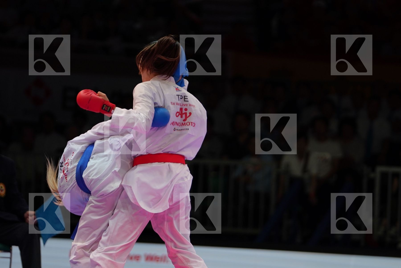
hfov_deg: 8.0
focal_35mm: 256
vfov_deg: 5.4
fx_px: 2851
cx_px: 200
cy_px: 134
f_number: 2.8
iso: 640
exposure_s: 1/1000
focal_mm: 171
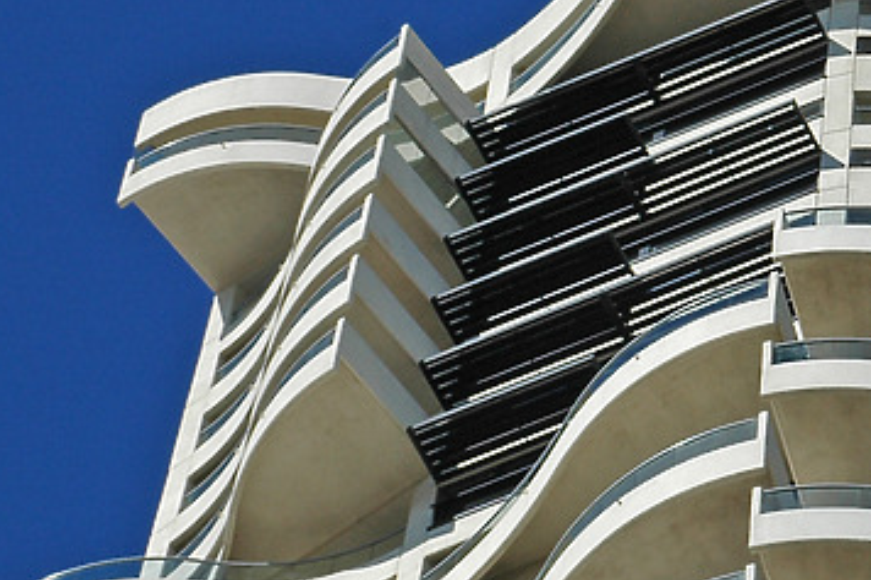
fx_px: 6602
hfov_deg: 7.5
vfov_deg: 5.0
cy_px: 318
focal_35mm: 273
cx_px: 854
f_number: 11
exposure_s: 1/500
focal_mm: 72
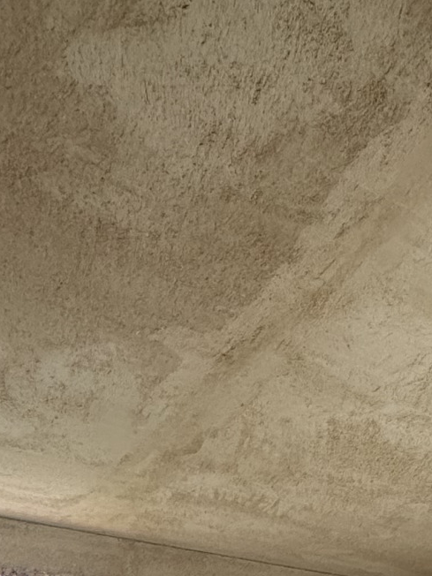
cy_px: 853
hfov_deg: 26.2
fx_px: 915
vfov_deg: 26.1
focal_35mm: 55
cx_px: 323
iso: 160
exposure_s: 1/99
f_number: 2.2
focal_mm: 2.22
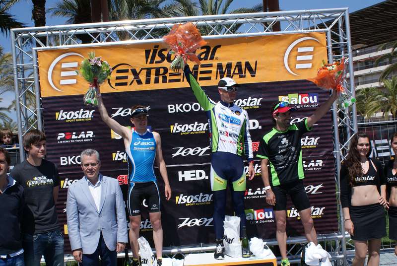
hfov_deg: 49.5
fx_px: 431
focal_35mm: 39
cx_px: 198
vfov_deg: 34.3
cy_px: 133
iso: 100
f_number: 9
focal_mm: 26
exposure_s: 1/250
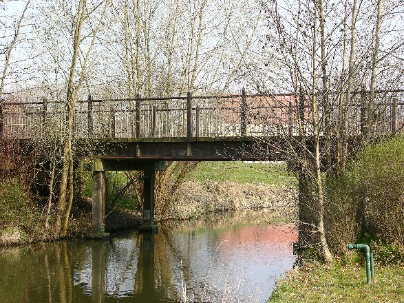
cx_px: 202
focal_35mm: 70
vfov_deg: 21.0
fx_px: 817
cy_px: 152
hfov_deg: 27.8
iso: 50
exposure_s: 1/99.5
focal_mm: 17.8
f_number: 5.2
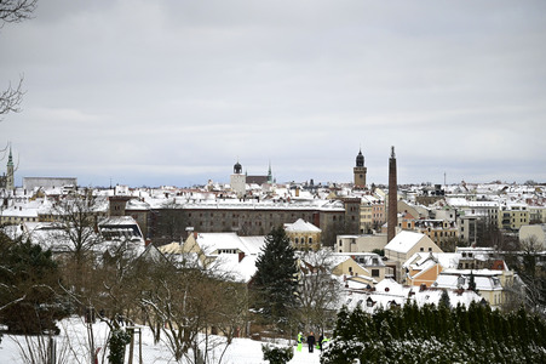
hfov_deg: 28.9
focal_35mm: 70
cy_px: 182
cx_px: 273
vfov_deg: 19.4
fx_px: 1061
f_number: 2.8
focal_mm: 70
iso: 1800
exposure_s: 1/8000
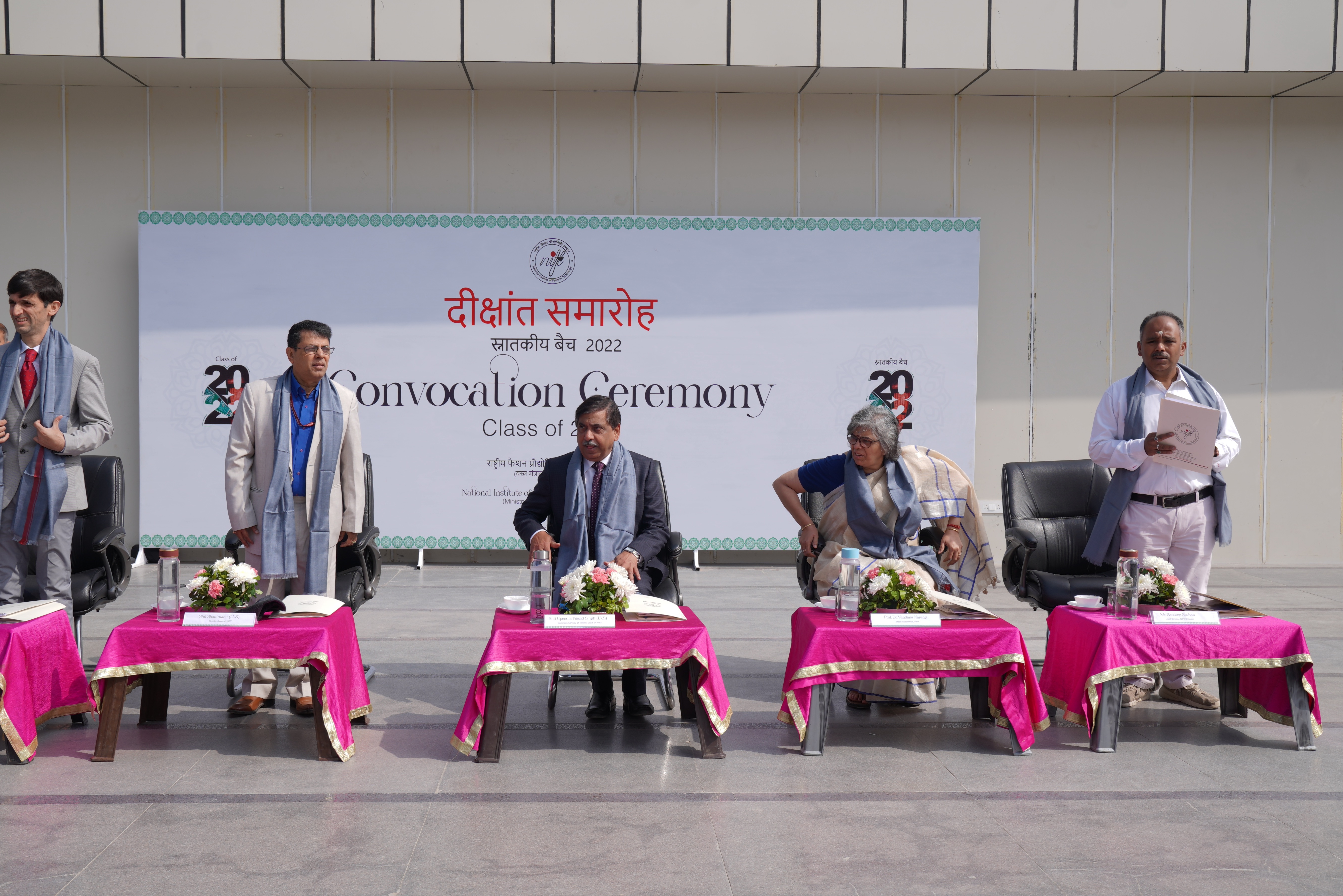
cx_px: 646
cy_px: 449
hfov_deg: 51.9
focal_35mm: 37
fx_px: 1380
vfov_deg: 35.9
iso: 80
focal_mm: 33
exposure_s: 1/250
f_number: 7.1
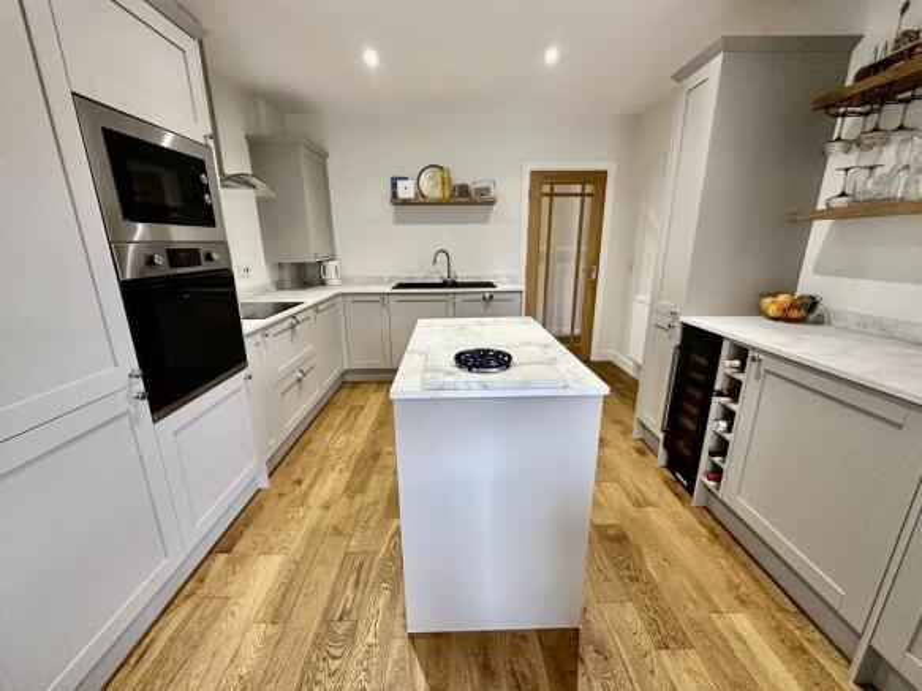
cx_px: 461
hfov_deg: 102.1
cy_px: 346
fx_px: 373
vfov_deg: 85.7
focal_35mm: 14
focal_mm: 2.22
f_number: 2.2
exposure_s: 1/100
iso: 320
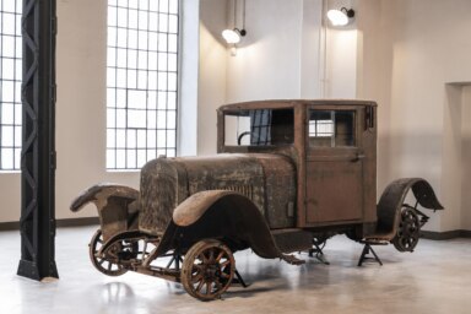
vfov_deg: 23.8
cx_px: 236
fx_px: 746
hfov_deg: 35.1
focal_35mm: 57
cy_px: 157
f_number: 10
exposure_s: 1
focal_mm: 57
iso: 100
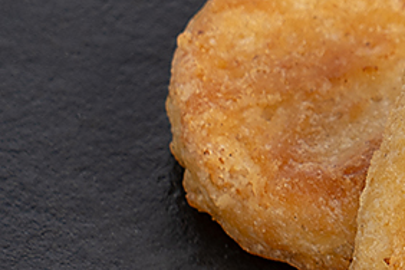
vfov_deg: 3.1
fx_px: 5028
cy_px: 63
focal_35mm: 447
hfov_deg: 4.6
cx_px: 758
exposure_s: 1/160
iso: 100
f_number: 9
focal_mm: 105
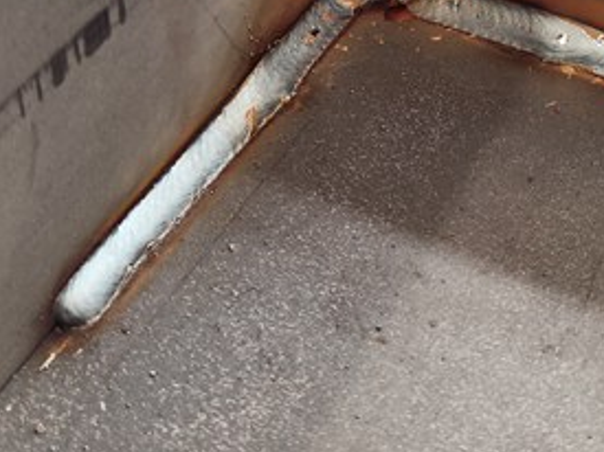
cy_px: -35
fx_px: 1169
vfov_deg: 20.9
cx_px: 420
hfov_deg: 28.7
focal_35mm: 67
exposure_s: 1/100
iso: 400
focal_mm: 6.14
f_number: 1.65
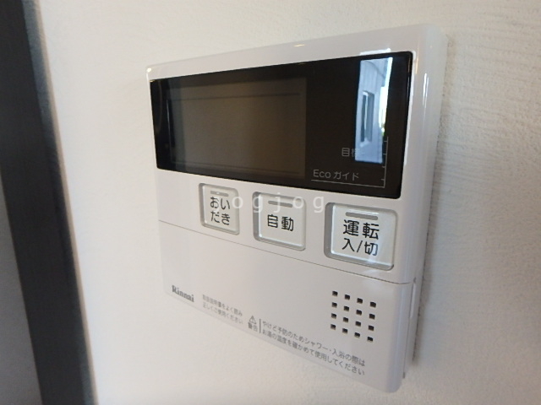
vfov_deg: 63.4
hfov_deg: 79.0
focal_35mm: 21
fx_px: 328
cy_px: 202
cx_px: 270
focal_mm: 3.7
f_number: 3.5
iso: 400
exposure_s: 1/30
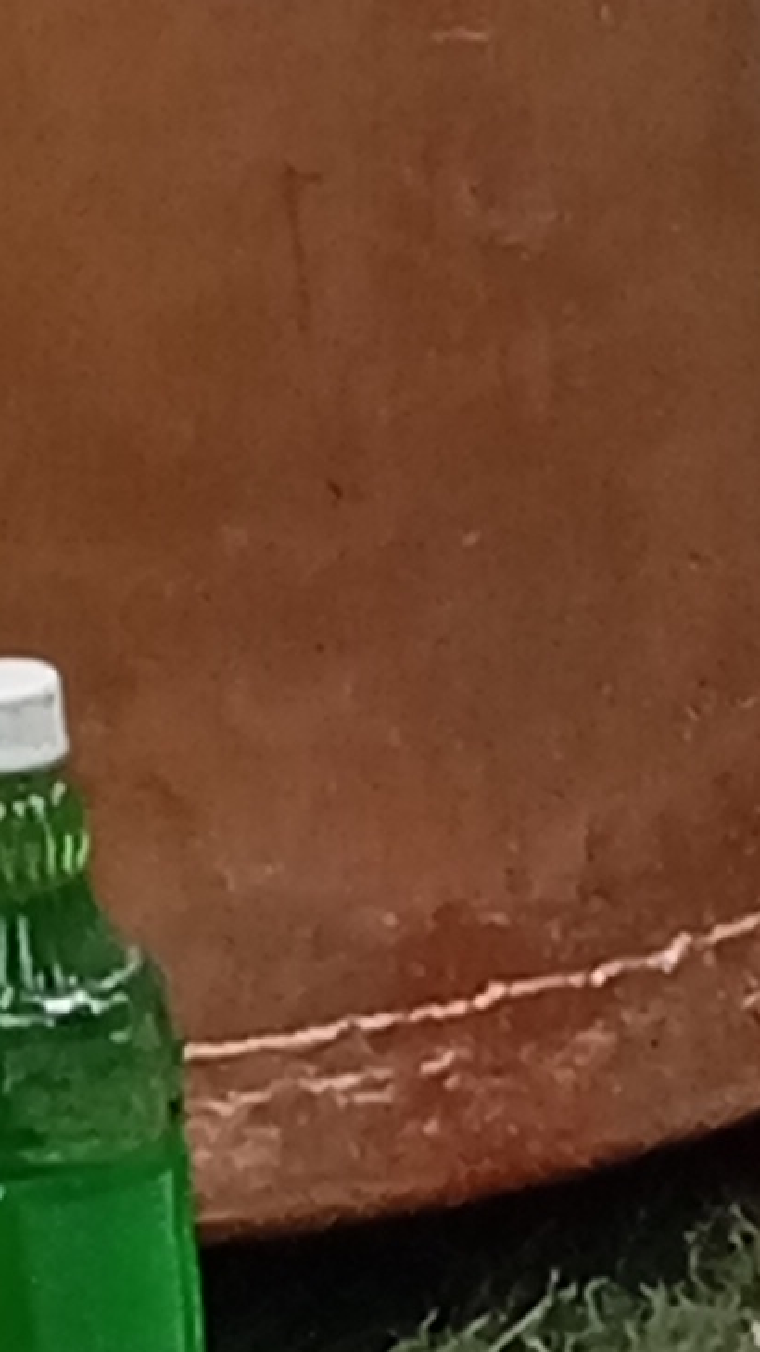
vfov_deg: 6.1
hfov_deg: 3.5
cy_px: -1617
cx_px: -402
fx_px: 12254
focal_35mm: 342
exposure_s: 1/50
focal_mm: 4.22
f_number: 1.8
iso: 422
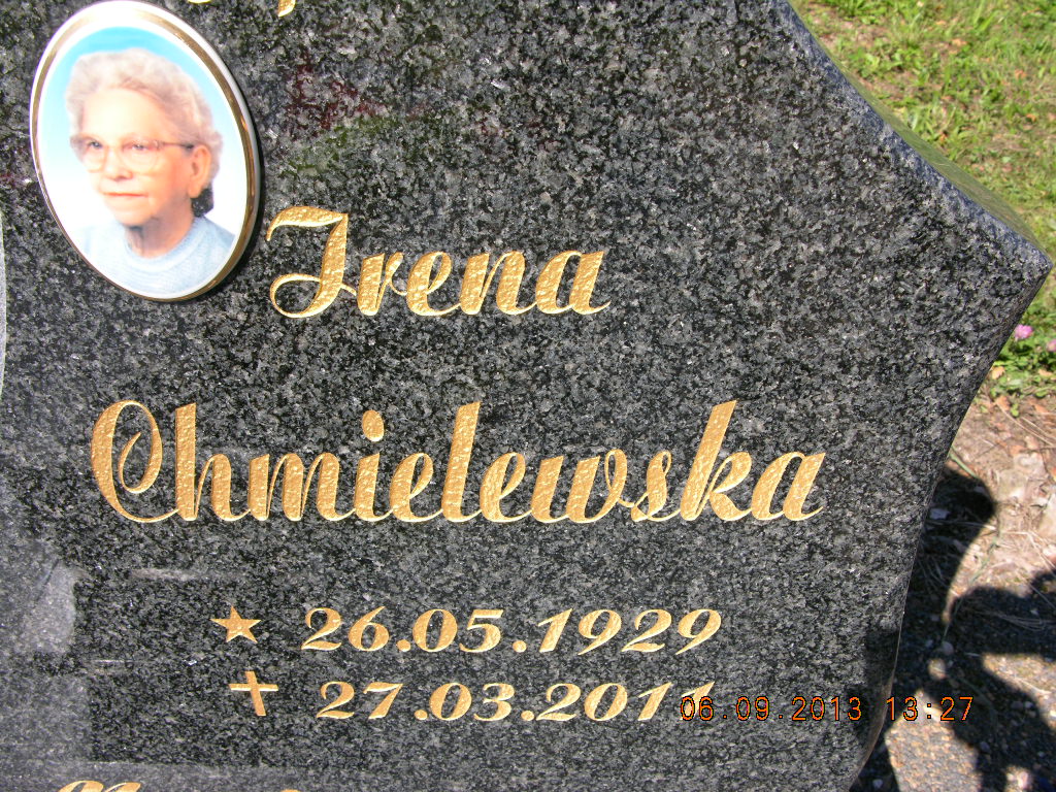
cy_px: 396
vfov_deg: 40.7
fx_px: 1068
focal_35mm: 35
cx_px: 528
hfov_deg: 52.6
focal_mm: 8.9
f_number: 5.6
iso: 50
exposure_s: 1/162
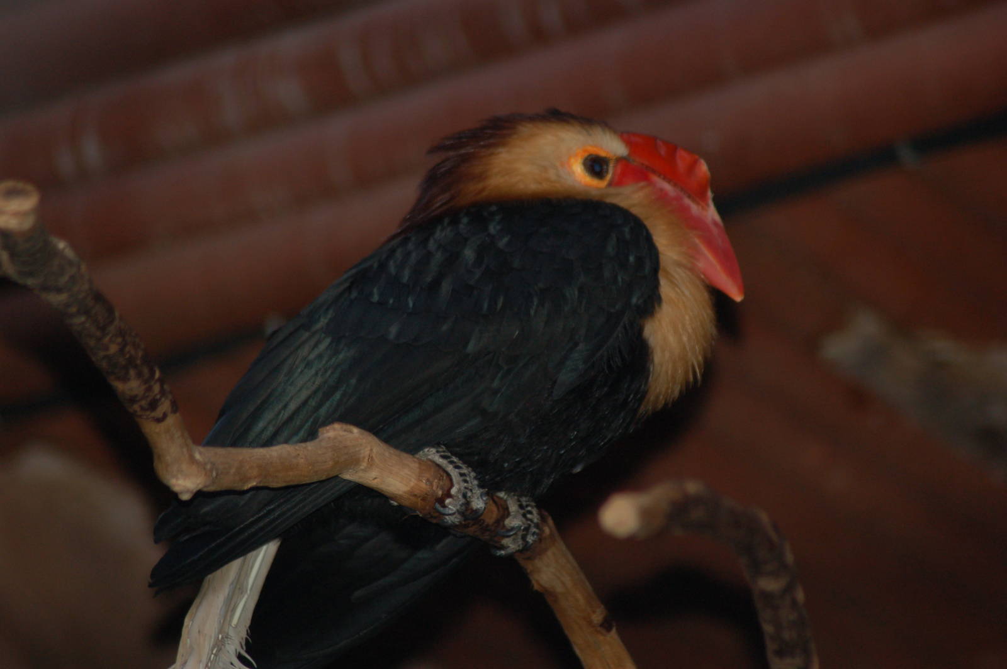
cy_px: 334
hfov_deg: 7.6
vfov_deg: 5.1
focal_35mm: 270
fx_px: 7546
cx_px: 504
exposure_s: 1/60
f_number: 4.8
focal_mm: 180
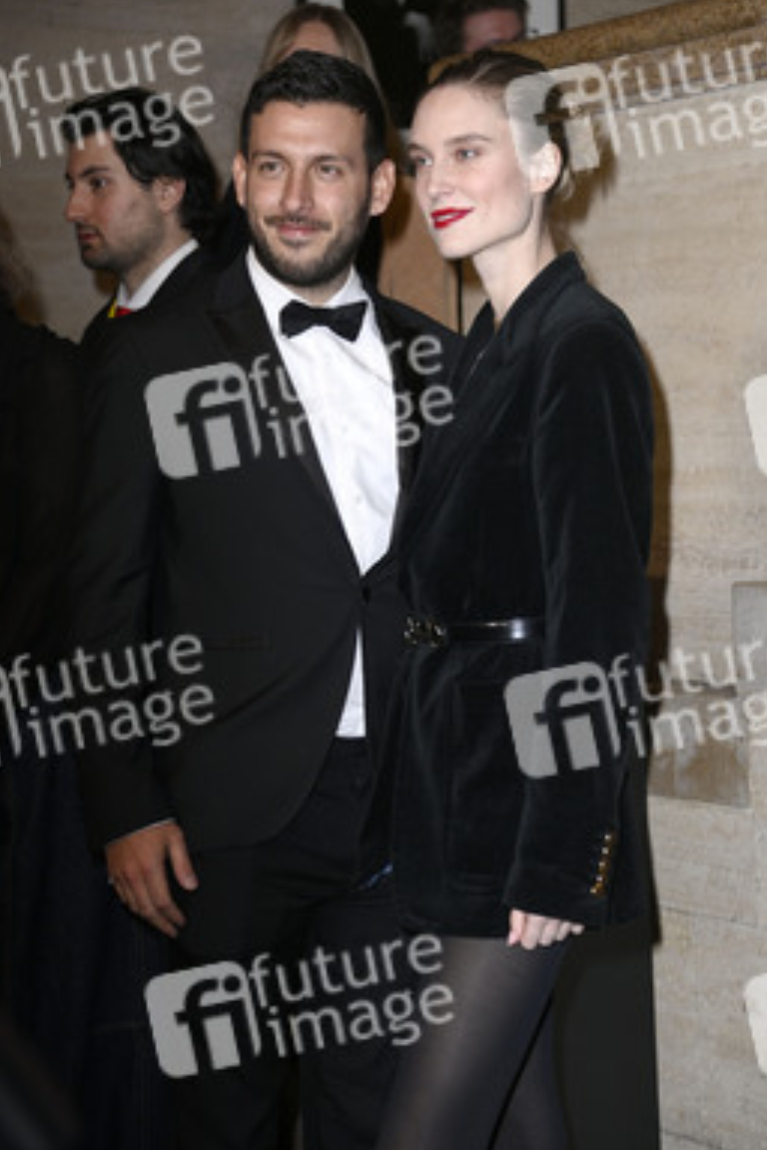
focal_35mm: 102
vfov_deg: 20.0
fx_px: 3259
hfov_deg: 13.4
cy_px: 557
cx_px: 386
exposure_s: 1/250
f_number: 5.3
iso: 500
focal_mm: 98
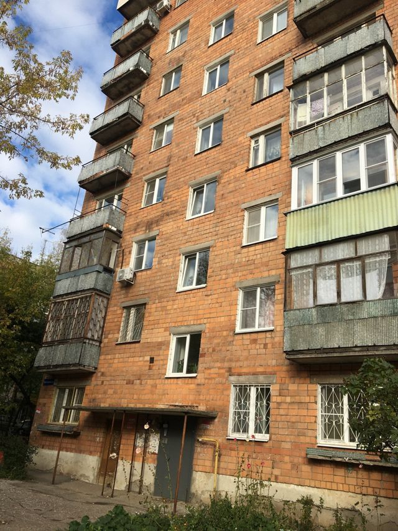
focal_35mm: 29
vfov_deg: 61.7
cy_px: 266
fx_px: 444
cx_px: 199
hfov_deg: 48.2
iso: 25
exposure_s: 1/1202
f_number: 2.2
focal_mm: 4.15
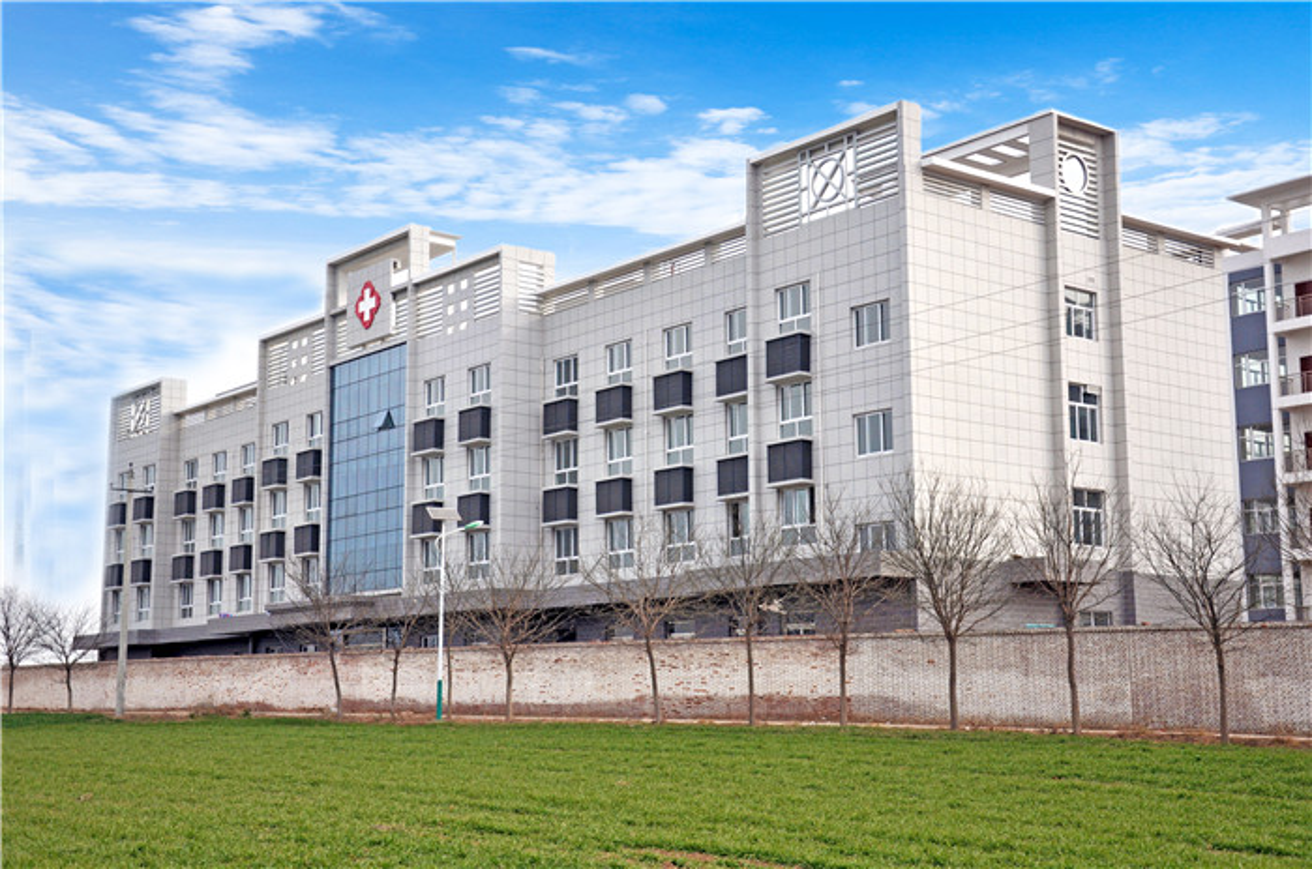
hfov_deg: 41.2
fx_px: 1746
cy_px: 434
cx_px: 656
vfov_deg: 28.0
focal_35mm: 48
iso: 200
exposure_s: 1/800
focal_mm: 32
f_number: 4.2
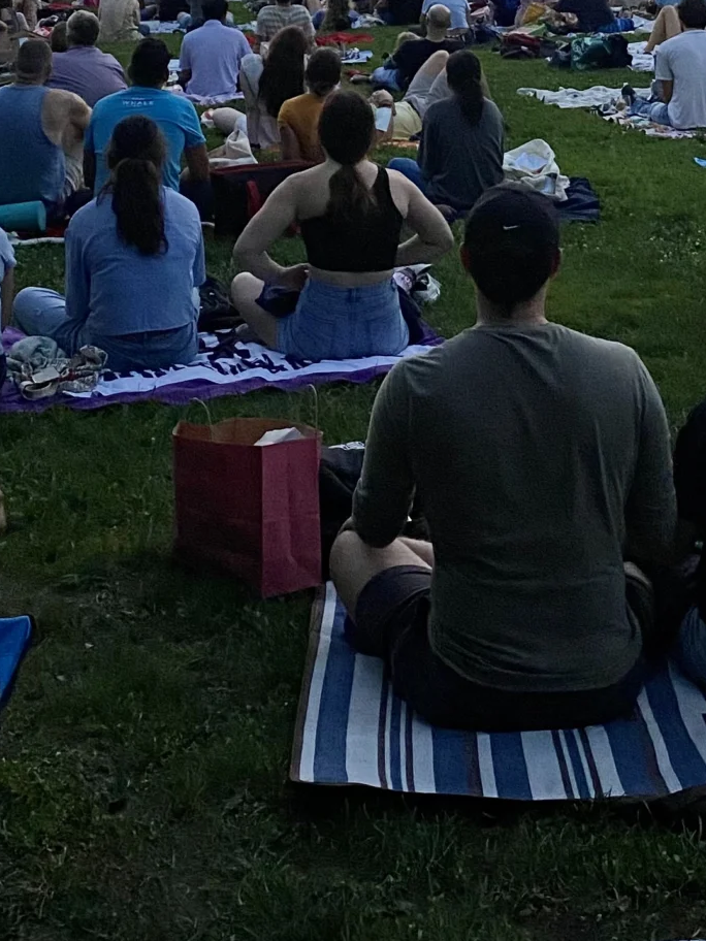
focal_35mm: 73
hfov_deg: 20.1
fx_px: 1985
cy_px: -169
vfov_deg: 24.4
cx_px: 466
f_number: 1.8
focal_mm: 4.25
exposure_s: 1/60
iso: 160
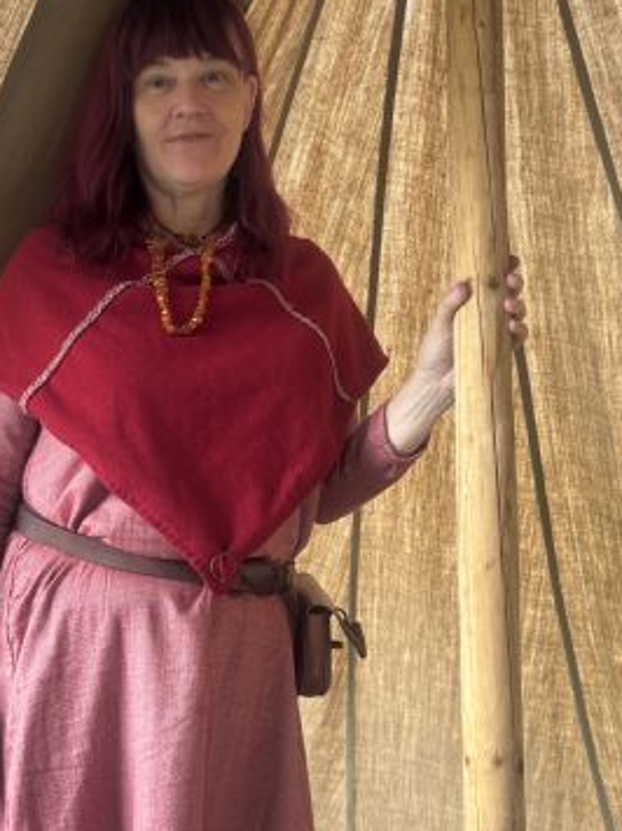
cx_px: 180
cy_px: 489
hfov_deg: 32.4
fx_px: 1055
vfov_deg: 42.8
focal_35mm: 44
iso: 125
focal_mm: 5.96
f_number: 1.6
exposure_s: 1/113
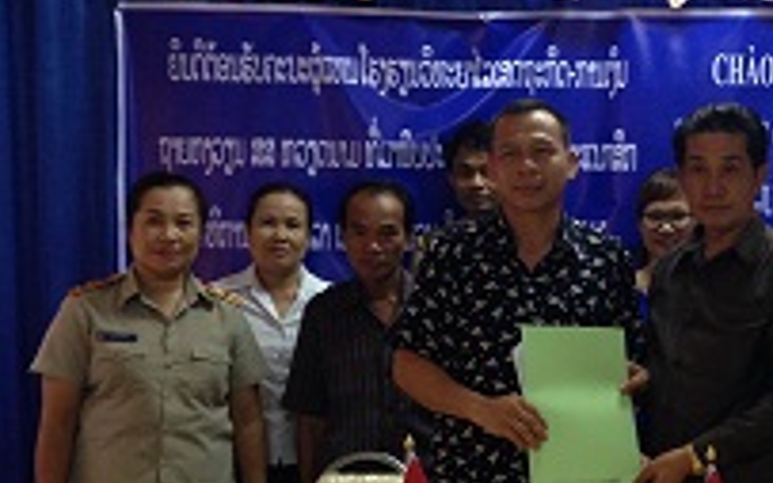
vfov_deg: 18.9
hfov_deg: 29.1
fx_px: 1454
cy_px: 304
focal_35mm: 69
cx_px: 624
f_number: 2.4
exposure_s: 1/20
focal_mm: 4.12
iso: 160
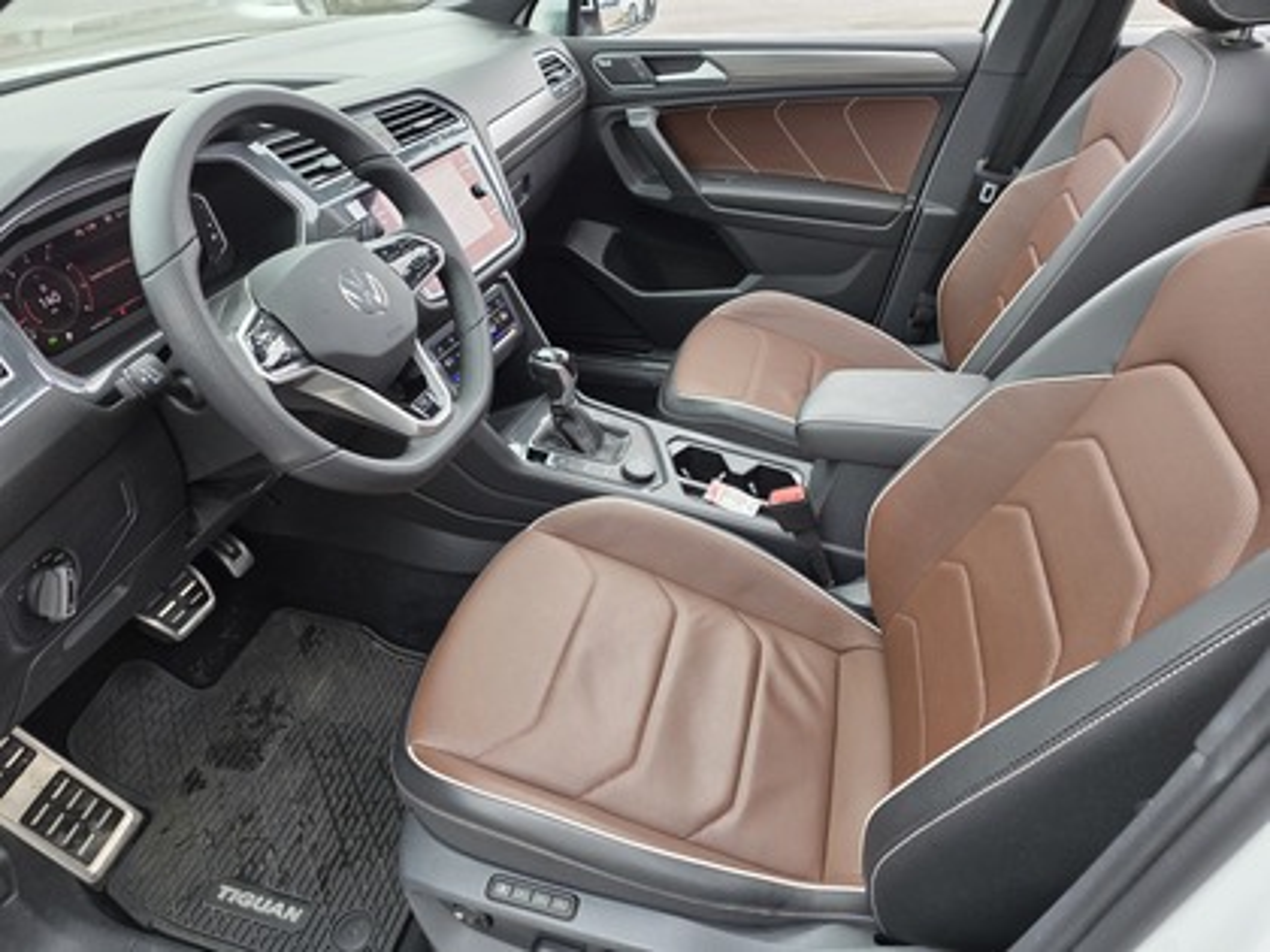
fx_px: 844
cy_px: 476
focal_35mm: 23
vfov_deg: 58.9
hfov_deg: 73.9
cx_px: 635
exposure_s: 1/180
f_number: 1.7
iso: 50
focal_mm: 6.3
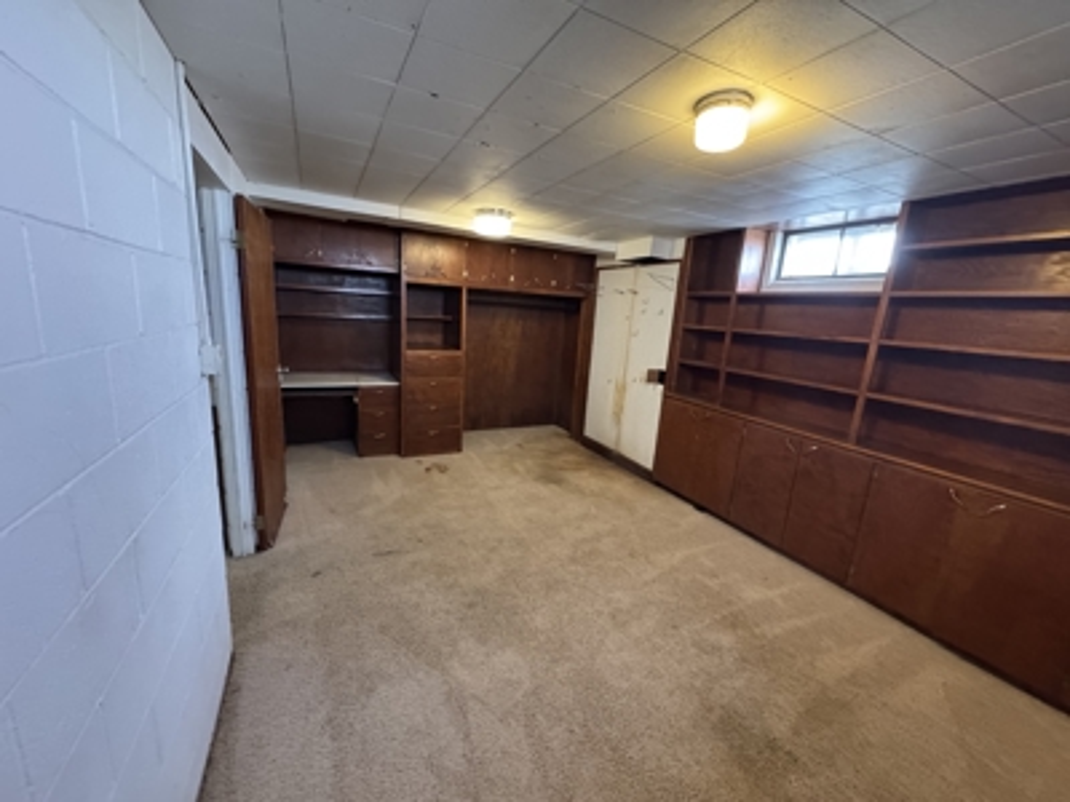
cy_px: 401
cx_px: 535
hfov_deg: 102.1
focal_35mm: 14
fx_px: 433
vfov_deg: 85.7
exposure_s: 1/60
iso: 1250
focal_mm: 2.22
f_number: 2.2
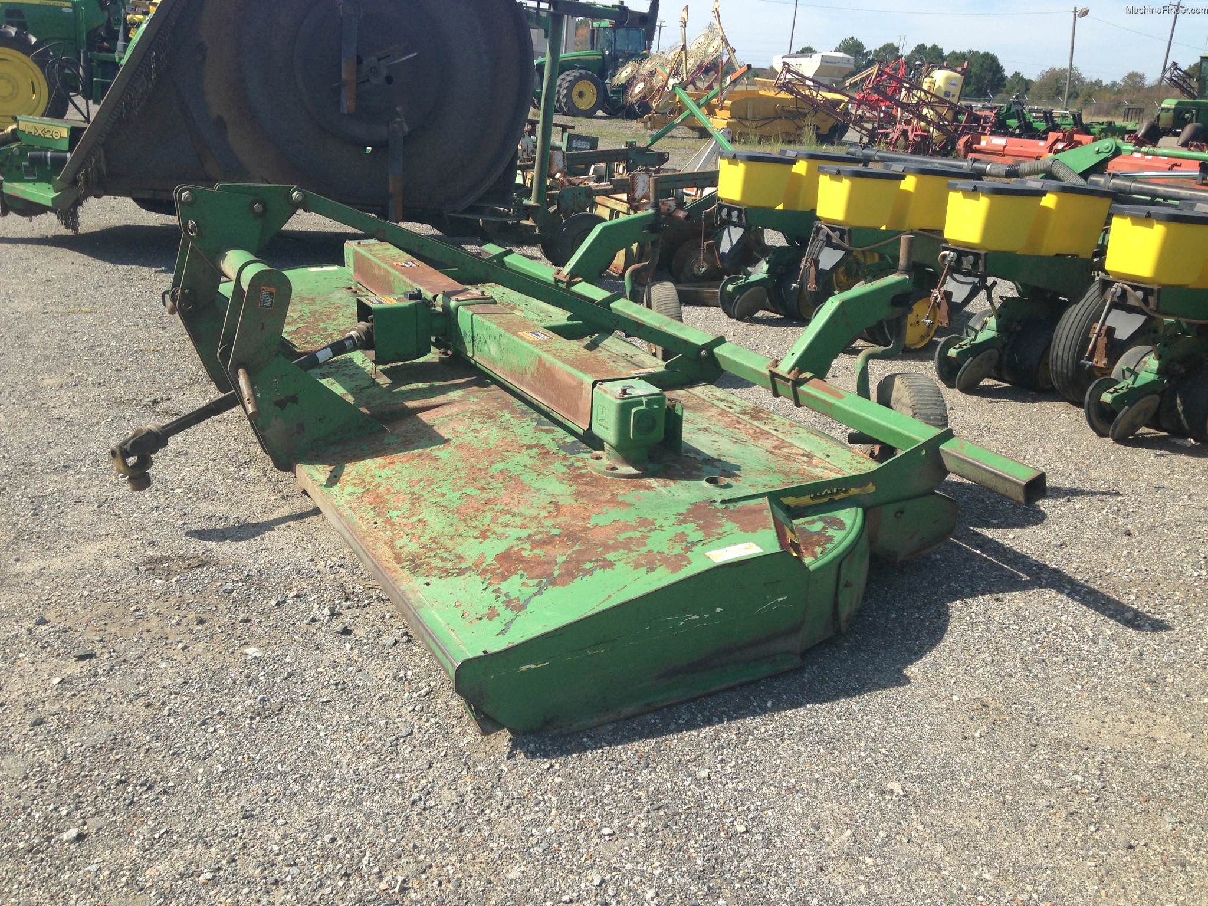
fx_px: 1152
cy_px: 453
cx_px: 604
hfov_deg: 55.4
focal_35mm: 33
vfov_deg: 42.9
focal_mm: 4.12
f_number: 2.4
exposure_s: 1/1063
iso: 50
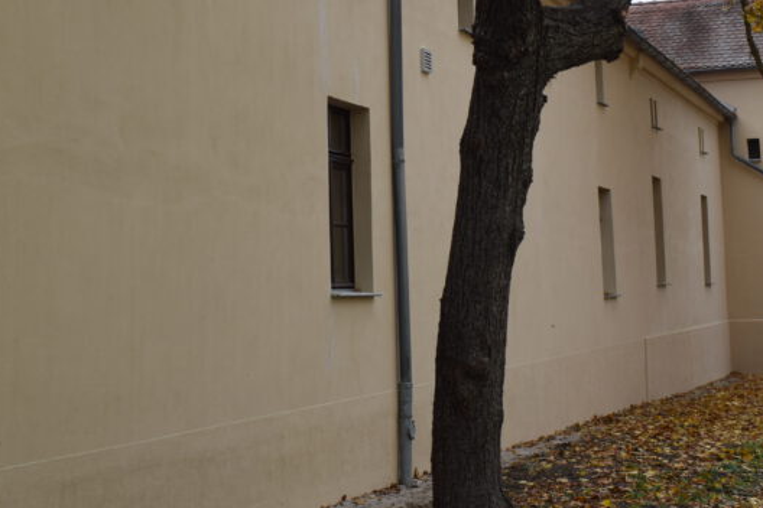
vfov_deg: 20.2
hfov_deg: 29.9
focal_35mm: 67
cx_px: 267
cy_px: 135
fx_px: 1419
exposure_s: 1/250
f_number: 8
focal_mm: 23
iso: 200
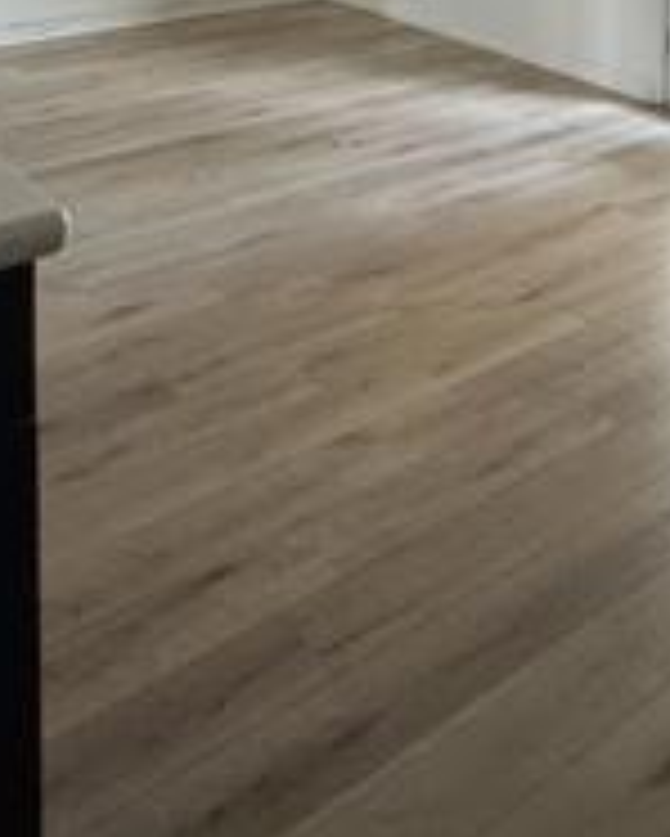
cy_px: -198
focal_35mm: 47
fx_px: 1164
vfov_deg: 32.0
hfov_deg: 27.6
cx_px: 836
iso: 500
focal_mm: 2.22
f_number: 2.2
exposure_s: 1/60
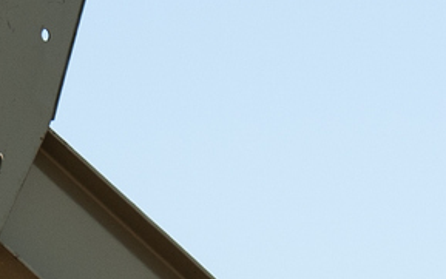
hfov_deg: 1.9
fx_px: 13196
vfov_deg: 1.2
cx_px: -147
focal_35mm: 1085
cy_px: 837
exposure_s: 1/1600
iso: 200
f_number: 5.6
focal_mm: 145
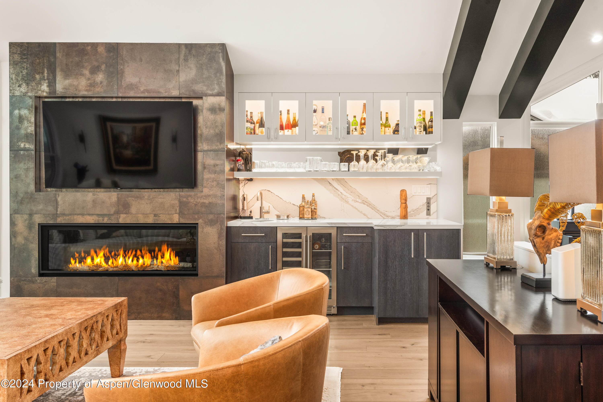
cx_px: 302
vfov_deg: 51.3
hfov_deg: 71.5
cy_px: 201
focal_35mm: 25
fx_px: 419
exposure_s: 1/4
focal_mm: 25
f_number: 11
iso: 400
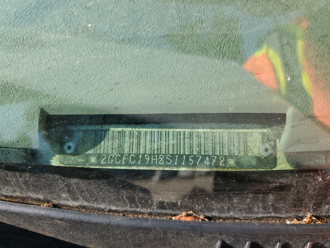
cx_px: 165
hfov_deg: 67.3
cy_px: 124
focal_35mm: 26
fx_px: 248
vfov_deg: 53.1
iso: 50
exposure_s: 1/909
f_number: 1.5
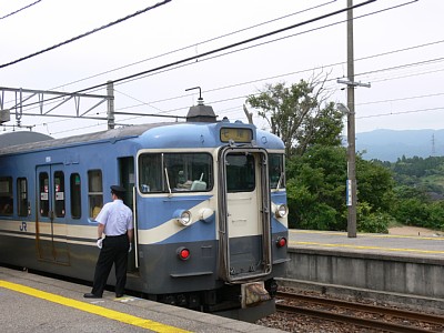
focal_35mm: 48
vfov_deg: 30.3
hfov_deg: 39.7
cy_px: 166
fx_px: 616
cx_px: 222
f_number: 5.6
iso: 80
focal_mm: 10.2
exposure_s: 1/200
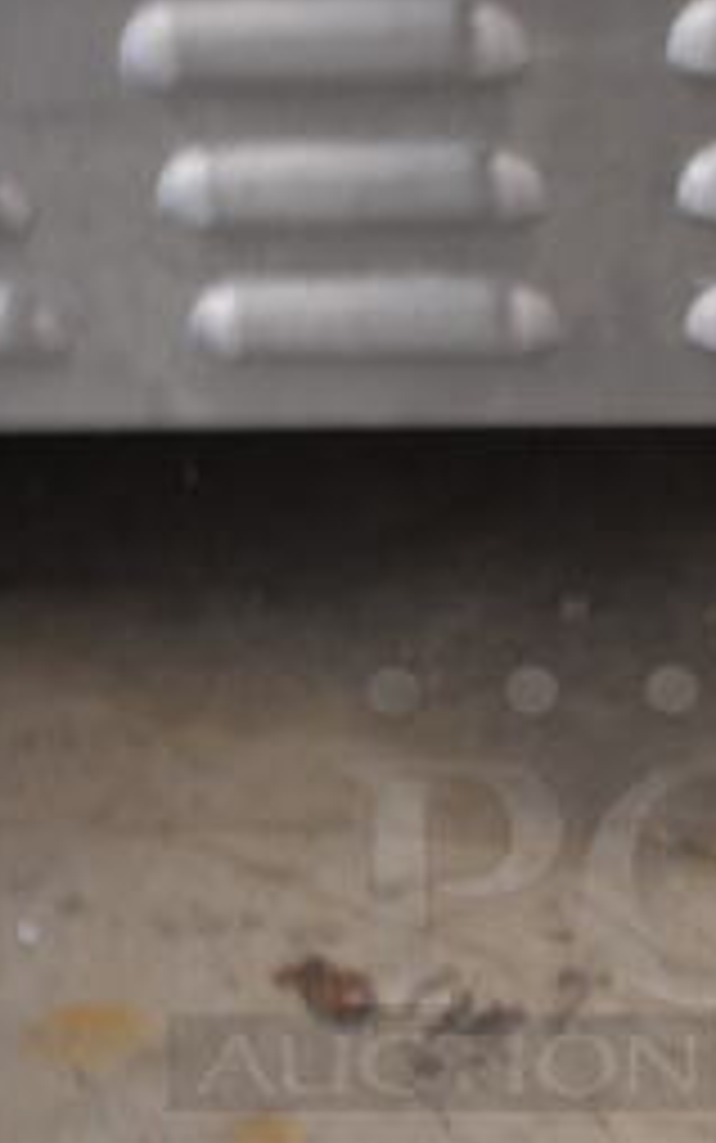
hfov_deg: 16.6
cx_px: 671
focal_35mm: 77
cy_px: 873
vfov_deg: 26.3
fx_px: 2408
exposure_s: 1/30
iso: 3200
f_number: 3.8
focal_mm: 21
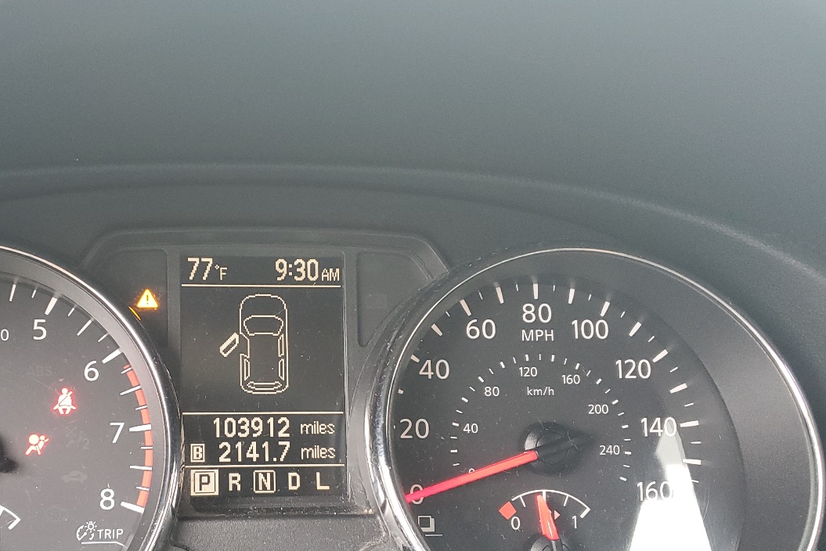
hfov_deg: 46.2
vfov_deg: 32.1
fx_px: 941
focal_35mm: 41
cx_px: 237
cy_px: 402
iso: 105
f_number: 1.5
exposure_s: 1/60.2
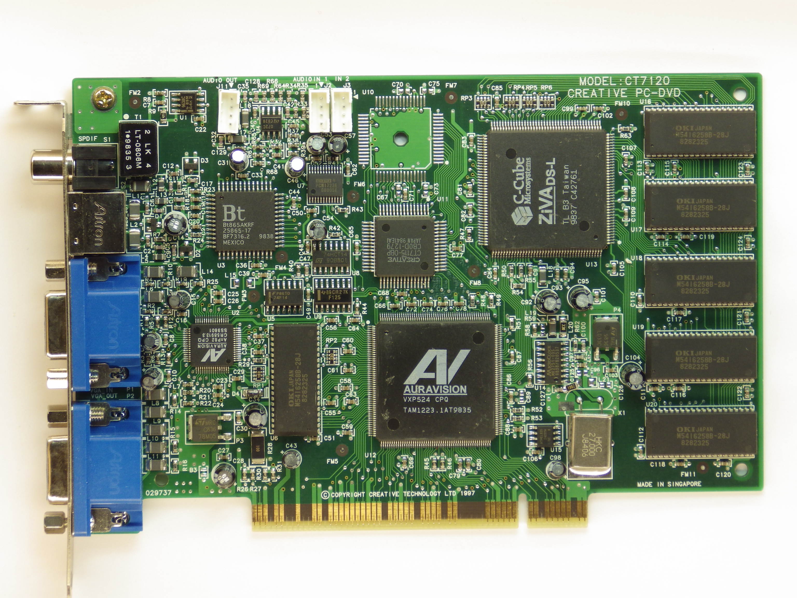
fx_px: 3891
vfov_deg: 8.8
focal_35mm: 169
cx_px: 398
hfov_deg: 11.7
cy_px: 299
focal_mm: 30.4
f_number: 5.3
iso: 100
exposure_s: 1/125
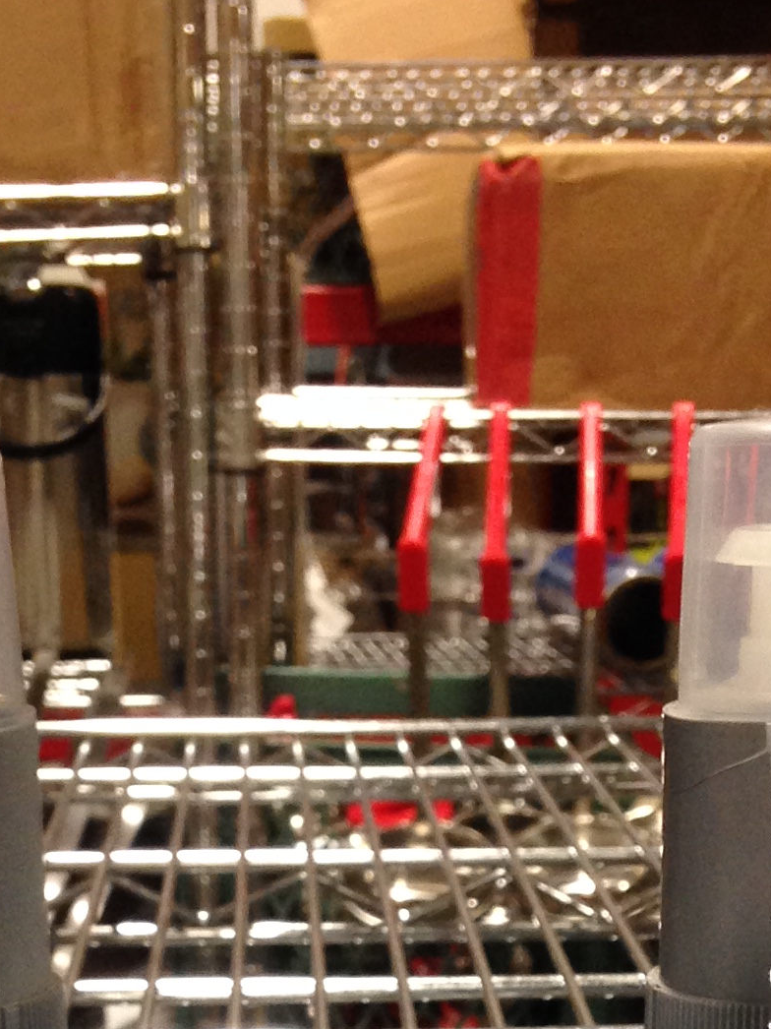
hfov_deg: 14.3
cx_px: 280
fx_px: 3060
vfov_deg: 18.1
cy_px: 1250
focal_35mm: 103
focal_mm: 4.12
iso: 125
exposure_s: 1/20
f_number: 2.4
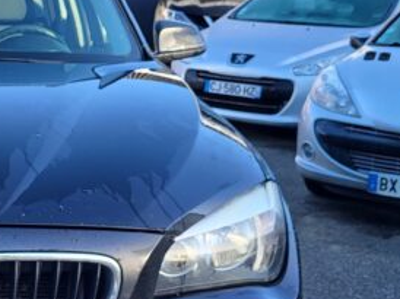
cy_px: 198
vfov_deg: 19.3
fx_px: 877
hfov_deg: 23.6
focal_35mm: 76
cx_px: -69
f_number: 1.8
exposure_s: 1/312
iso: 40
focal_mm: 5.4
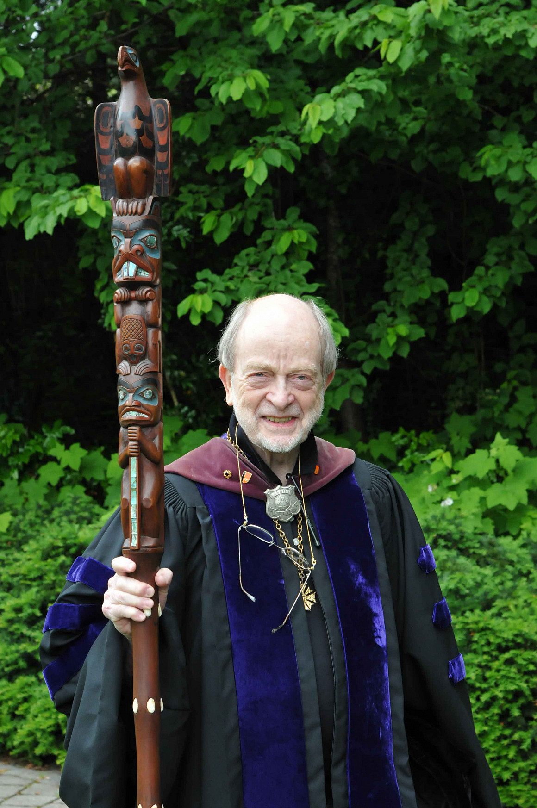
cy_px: 404
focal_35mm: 112
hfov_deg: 12.1
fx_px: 2523
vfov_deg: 18.2
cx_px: 268
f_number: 8
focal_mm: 75
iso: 800
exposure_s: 1/250
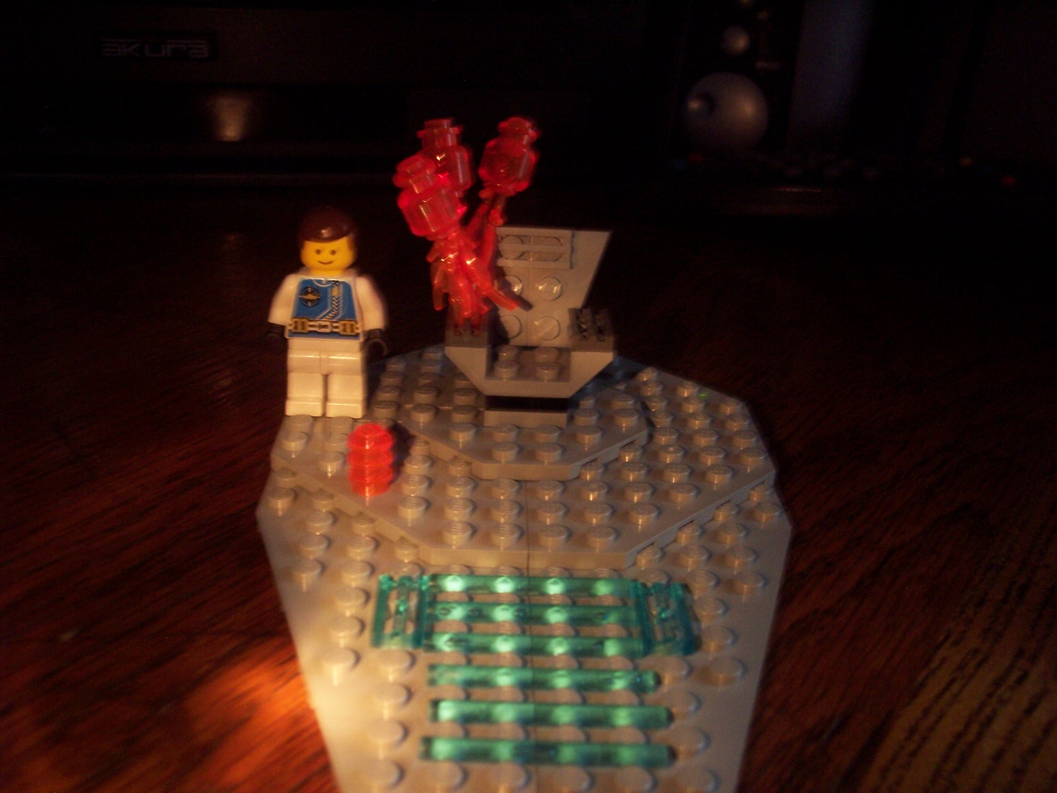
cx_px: 528
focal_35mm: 39
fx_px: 1191
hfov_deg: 47.9
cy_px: 396
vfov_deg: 36.8
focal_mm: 8
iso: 200
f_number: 3.4
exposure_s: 1/8
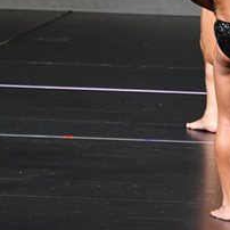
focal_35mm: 706
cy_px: 24
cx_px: 223
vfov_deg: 2.5
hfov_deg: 2.5
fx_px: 5307
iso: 5000
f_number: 5.6
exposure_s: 1/400
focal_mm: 145
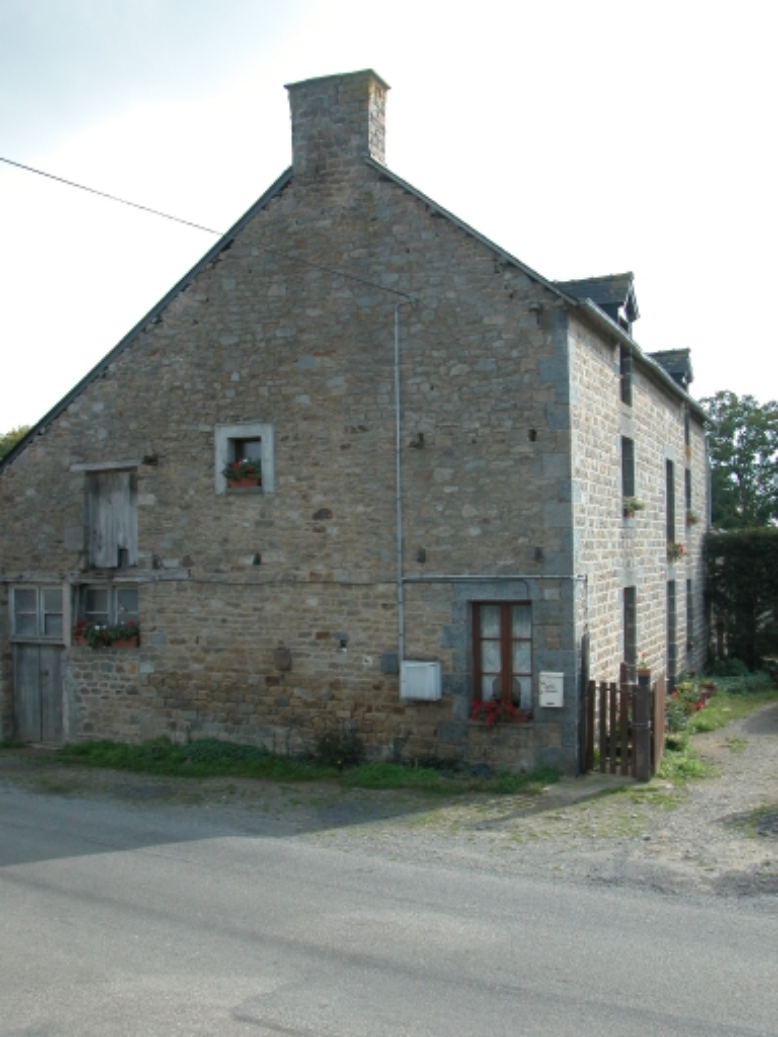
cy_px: 518
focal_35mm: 35
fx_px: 1049
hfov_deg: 40.7
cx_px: 389
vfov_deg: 52.6
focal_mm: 8.9
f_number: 5
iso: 100
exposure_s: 1/165
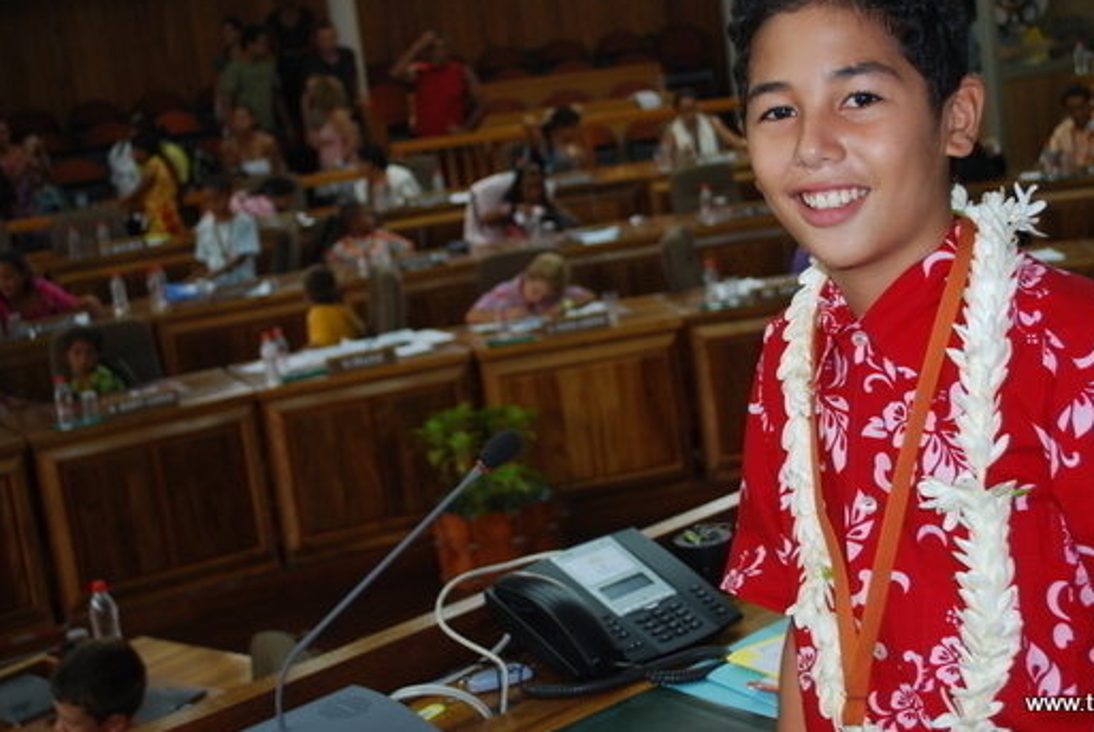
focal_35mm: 57
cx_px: 604
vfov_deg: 23.8
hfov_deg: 35.0
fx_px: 1734
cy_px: 281
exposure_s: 1/60
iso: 200
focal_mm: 30
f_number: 4.8
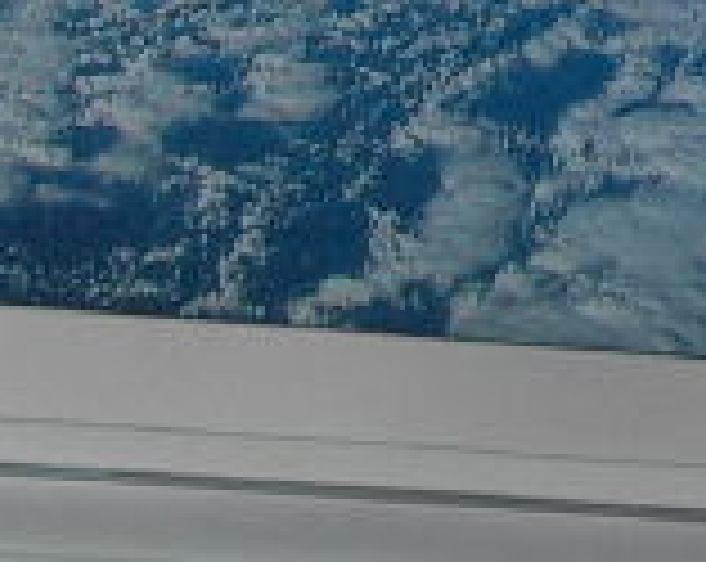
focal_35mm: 394
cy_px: -187
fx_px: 8225
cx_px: 746
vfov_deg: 3.9
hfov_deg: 4.9
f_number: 7.1
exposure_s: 1/200
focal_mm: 55
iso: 1250
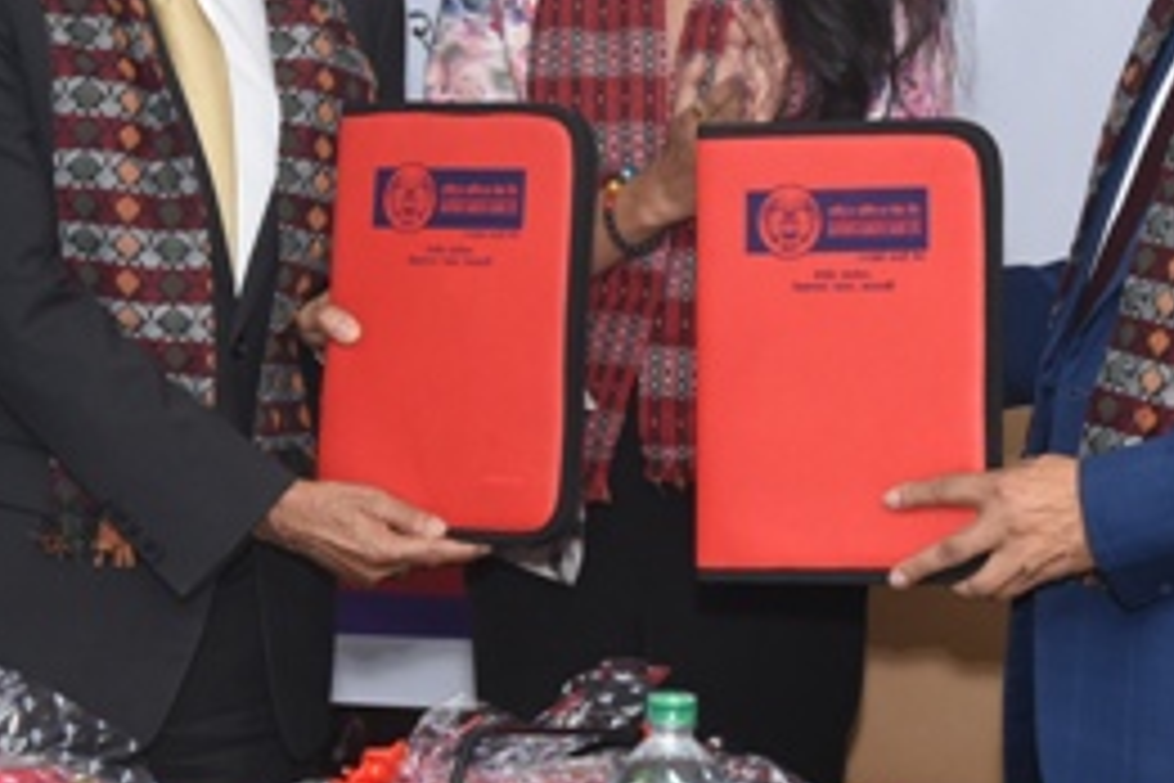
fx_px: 5250
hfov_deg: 12.8
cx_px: 627
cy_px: -88
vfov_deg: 8.5
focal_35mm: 161
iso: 2000
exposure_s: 1/125
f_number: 5.6
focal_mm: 62
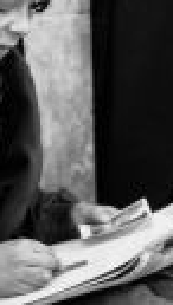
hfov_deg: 2.0
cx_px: 164
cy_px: 59
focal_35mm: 620
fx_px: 5037
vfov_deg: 3.5
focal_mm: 85
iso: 200
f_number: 2
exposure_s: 1/250
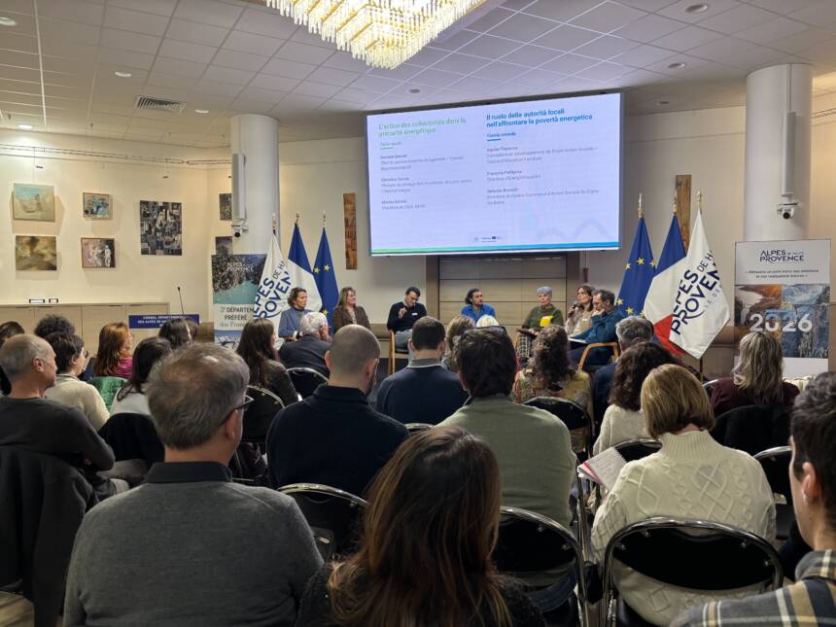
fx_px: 628
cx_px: 418
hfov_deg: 67.3
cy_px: 314
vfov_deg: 53.1
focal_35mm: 26
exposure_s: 1/51
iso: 100
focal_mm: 5.96
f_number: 1.6
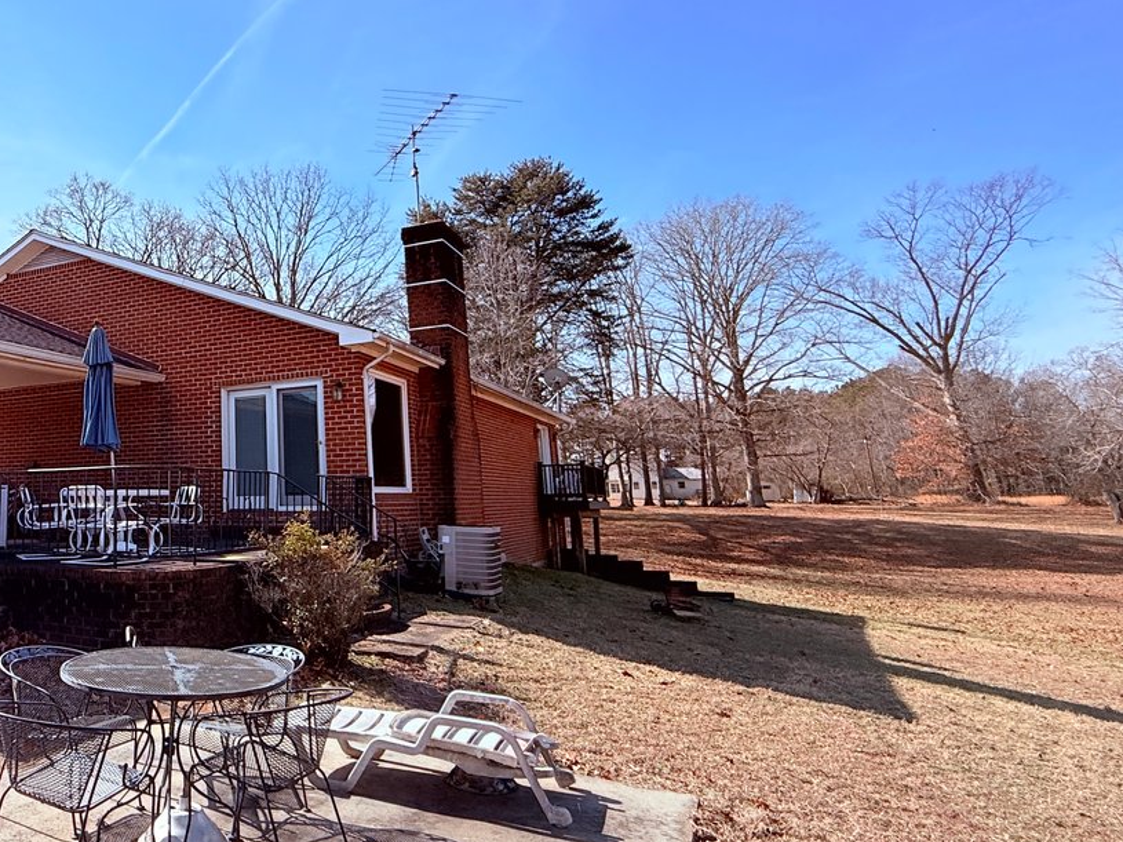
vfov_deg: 52.9
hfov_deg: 61.1
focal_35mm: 26
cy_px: 362
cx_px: 205
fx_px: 843
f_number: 2.2
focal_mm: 2.22
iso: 50
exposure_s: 1/2717
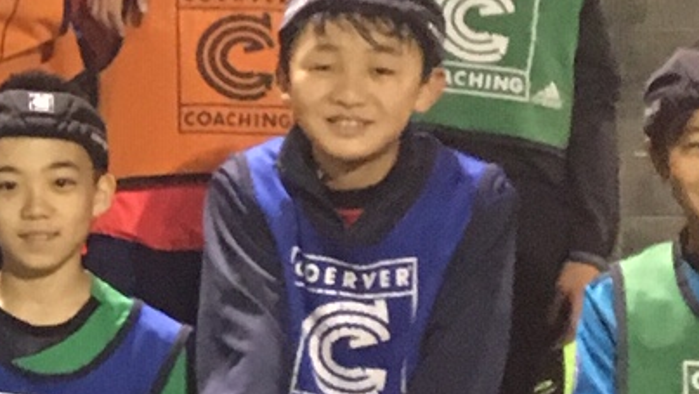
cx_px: -746
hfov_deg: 12.0
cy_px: 186
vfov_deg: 7.7
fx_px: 2929
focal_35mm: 158
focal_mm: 4.15
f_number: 2.2
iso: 200
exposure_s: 1/30
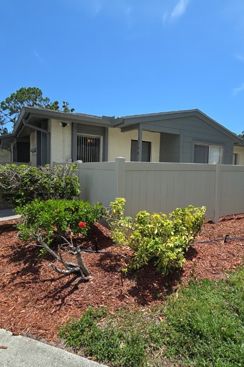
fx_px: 193
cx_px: 141
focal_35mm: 19
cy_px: 179
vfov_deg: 86.9
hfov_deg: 64.2
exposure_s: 1/2333
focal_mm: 2.2
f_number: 2.2
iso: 50
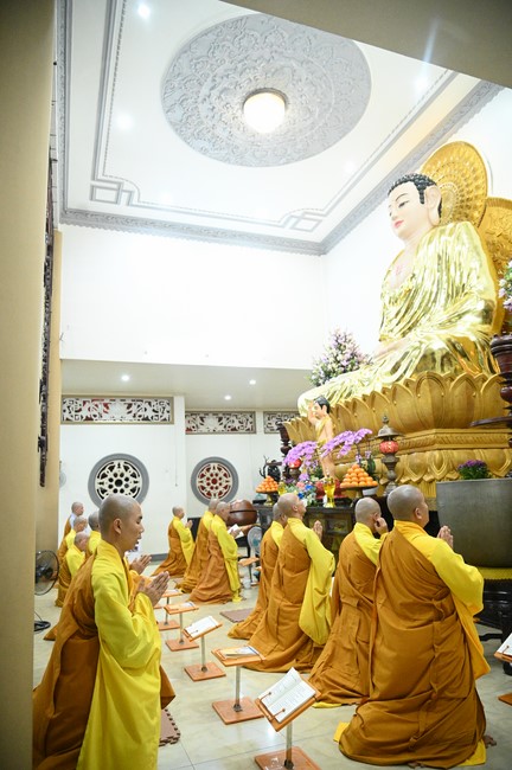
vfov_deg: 73.8
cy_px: 385
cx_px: 256
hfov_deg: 53.0
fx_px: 513
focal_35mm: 24
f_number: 4
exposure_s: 1/250
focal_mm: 24
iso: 12800
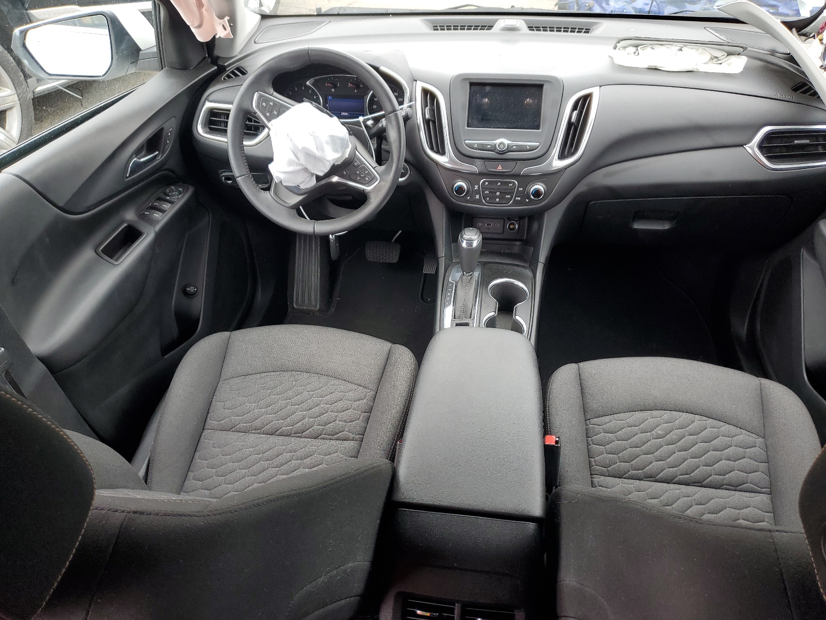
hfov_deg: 67.3
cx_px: 413
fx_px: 620
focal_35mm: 26
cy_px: 310
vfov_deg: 53.1
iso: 50
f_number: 1.5
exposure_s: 1/147
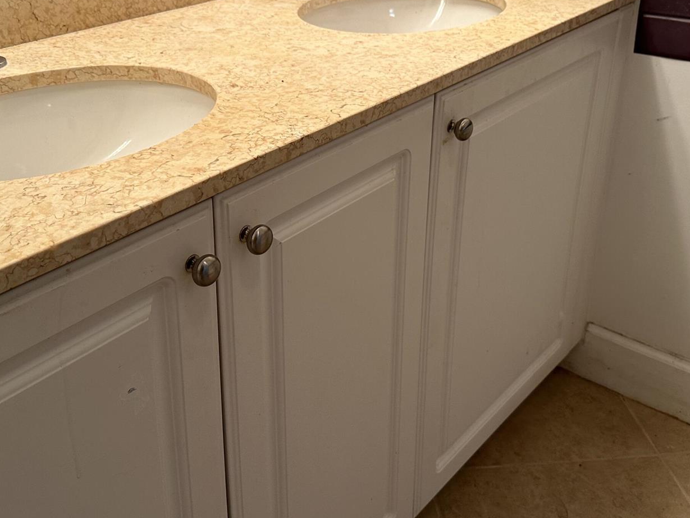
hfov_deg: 46.7
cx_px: 301
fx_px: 797
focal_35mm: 40
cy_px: 163
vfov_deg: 35.5
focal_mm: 6.86
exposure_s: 1/60
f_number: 1.78
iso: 125
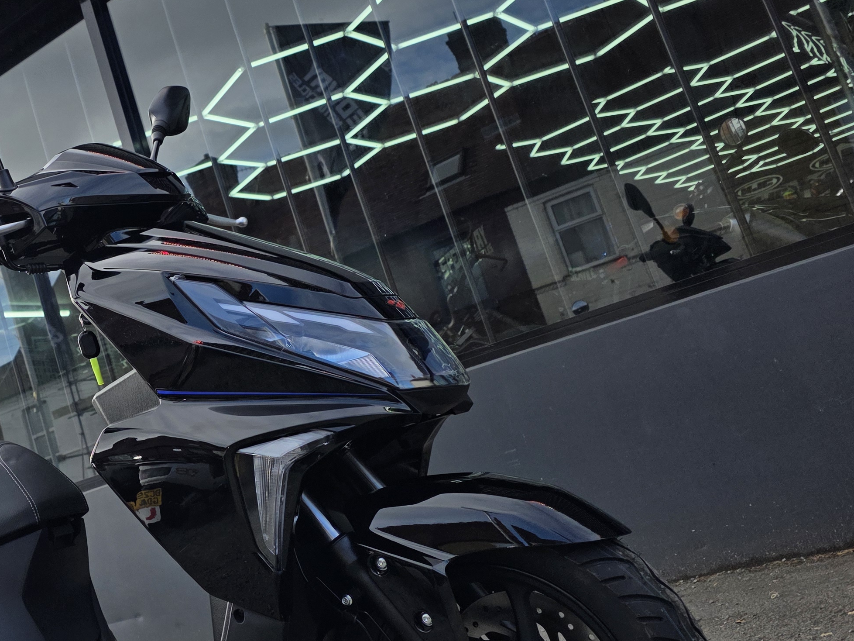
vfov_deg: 30.9
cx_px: 60
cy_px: 322
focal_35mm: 47
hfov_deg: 37.4
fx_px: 1160
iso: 80
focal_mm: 6.3
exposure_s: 1/5778
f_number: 1.7
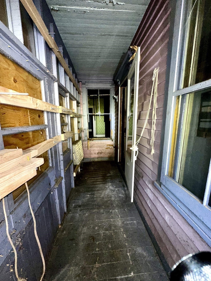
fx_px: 114
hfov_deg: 85.7
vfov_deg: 102.1
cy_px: 140
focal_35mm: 14
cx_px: 106
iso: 160
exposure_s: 1/60
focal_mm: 2.22
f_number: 2.2
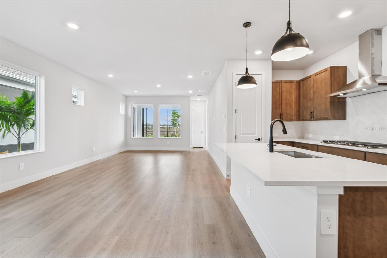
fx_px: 161
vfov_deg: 77.3
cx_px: 194
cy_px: 129
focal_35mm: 15
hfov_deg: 100.4
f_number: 7.1
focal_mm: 10
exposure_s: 1/50
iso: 100
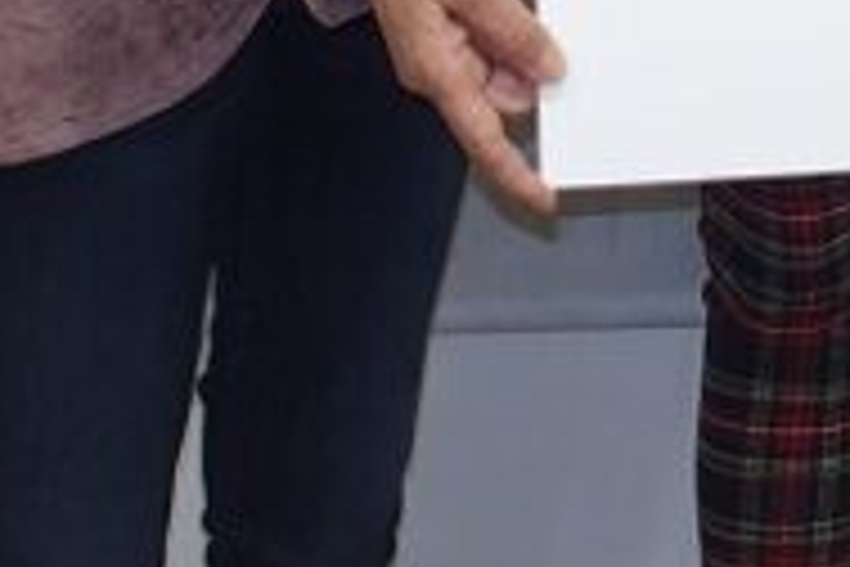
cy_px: -752
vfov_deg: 7.6
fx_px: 3990
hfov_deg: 11.9
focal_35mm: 169
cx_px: 1034
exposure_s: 1/30
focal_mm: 6.7
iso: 250
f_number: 2.8
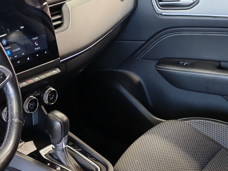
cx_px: 29
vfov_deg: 18.9
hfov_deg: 24.7
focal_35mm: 77
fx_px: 507
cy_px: 144
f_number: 1.9
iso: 1000
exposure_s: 1/50
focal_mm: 6.12
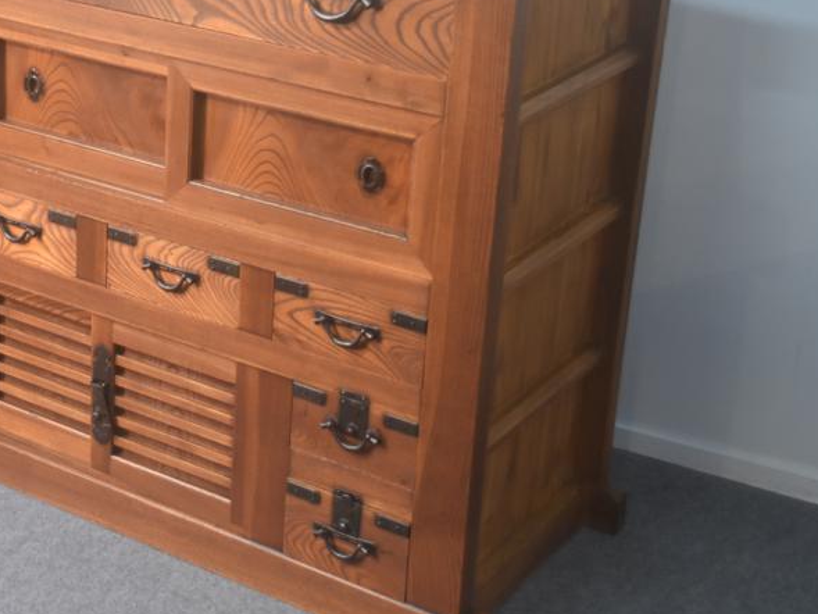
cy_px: 191
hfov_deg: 27.3
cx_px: 101
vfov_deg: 21.2
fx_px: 1631
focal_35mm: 69
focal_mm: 26
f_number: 4
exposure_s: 1/60
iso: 1400
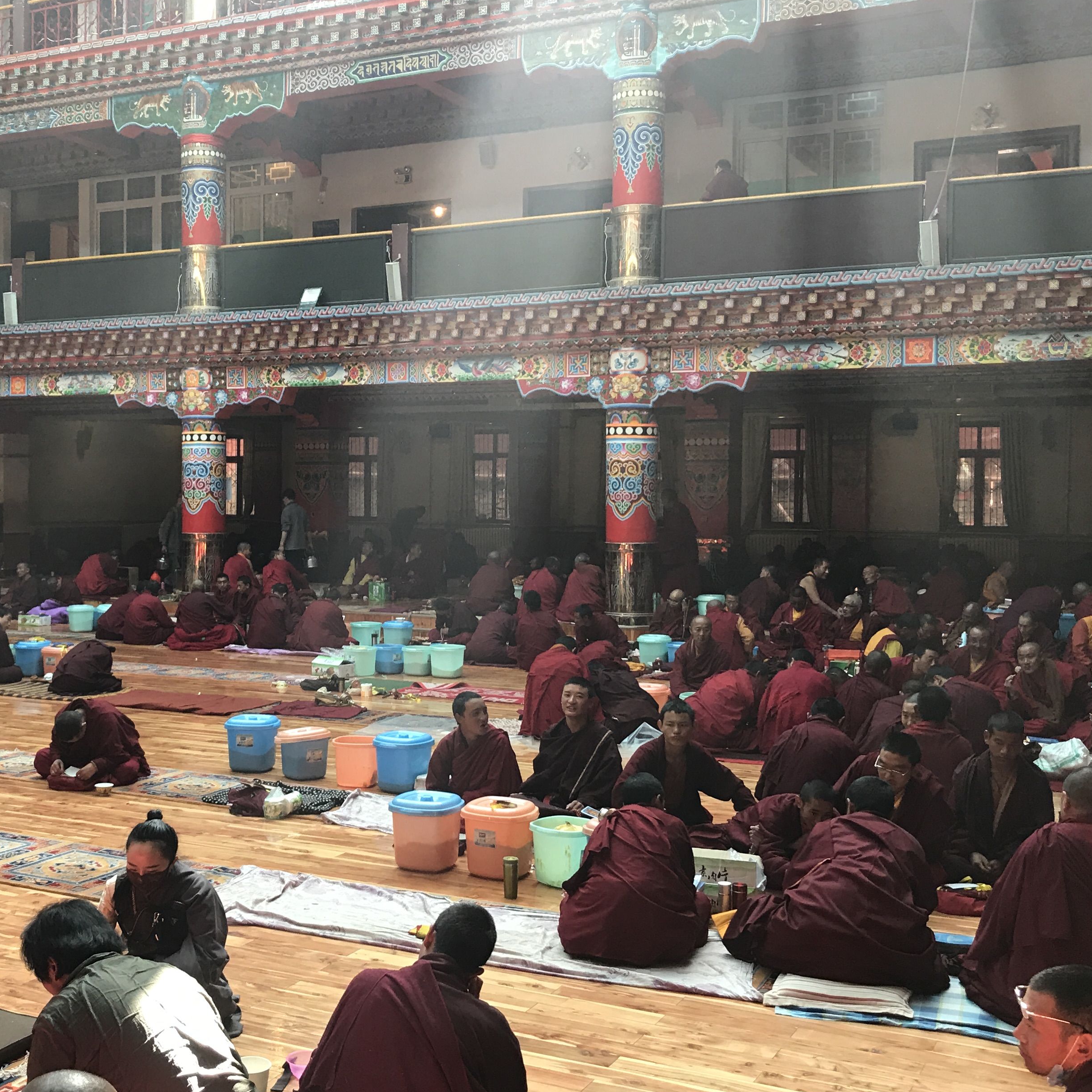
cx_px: 408
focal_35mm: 41
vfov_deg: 40.9
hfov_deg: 40.6
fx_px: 1463
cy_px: 531
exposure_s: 1/33
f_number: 1.8
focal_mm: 3.99
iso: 25
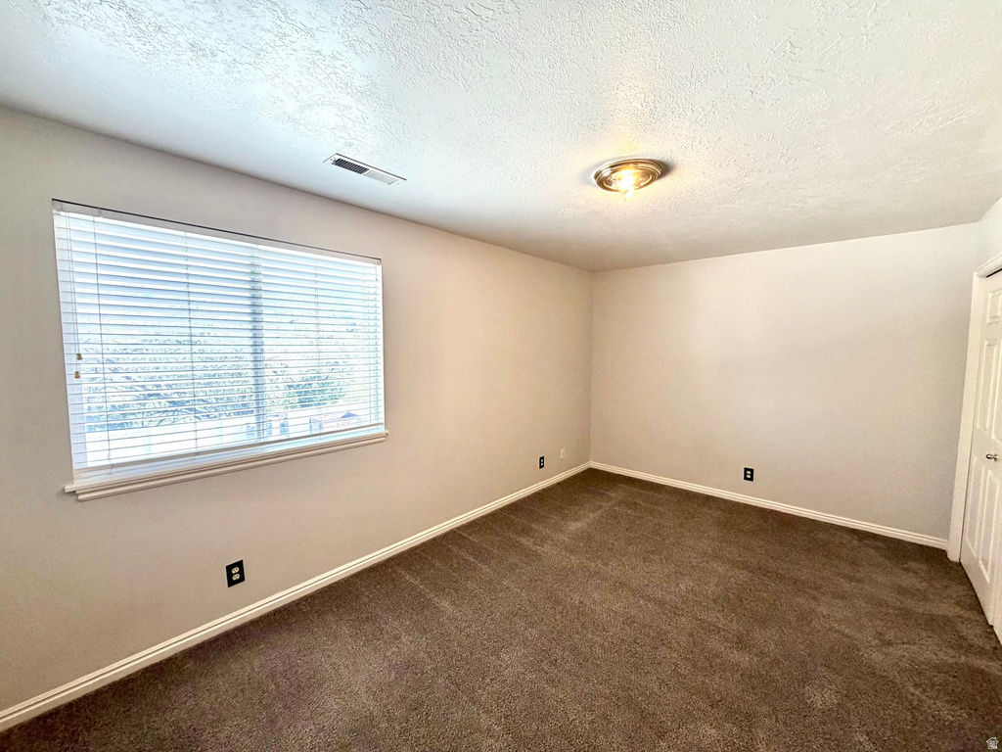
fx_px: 405
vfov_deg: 85.7
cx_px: 501
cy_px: 376
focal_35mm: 14
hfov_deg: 102.1
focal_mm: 2.22
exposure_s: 1/120
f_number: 2.2
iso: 100
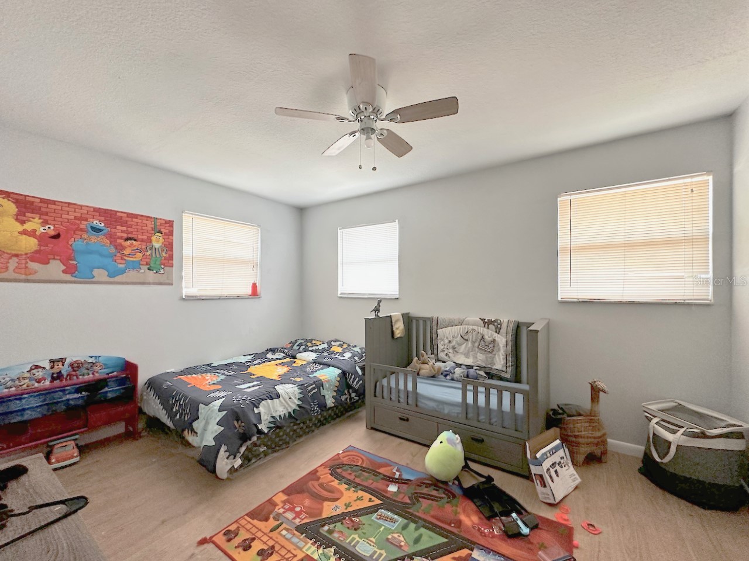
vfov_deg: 85.7
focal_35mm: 14
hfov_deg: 102.1
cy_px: 280
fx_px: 303
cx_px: 374
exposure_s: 1/120
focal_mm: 2.22
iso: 250
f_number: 2.2
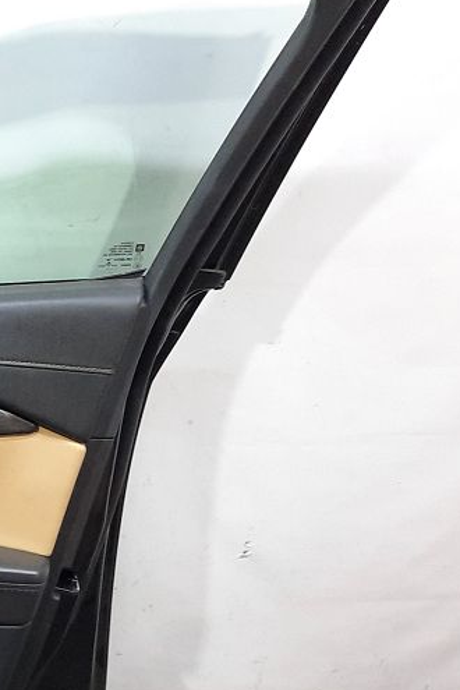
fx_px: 1207
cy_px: 367
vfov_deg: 31.9
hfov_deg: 17.9
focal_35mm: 63
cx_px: -335
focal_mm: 4.6
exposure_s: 1/50
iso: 320
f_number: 2
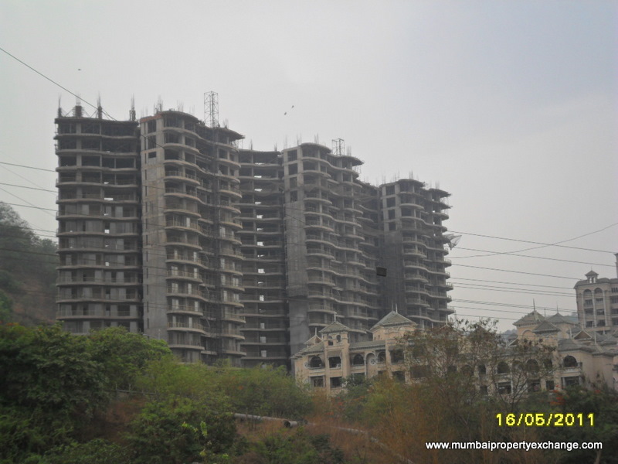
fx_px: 1321
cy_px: 232
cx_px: 309
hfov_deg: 26.3
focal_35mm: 74
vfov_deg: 19.9
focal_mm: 13.2
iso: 100
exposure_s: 1/250
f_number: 3.9
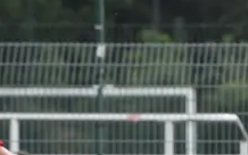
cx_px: 267
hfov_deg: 1.5
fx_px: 9721
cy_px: 272
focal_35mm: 1439
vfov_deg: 0.9
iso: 2000
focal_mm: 300
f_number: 5.6
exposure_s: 1/1600
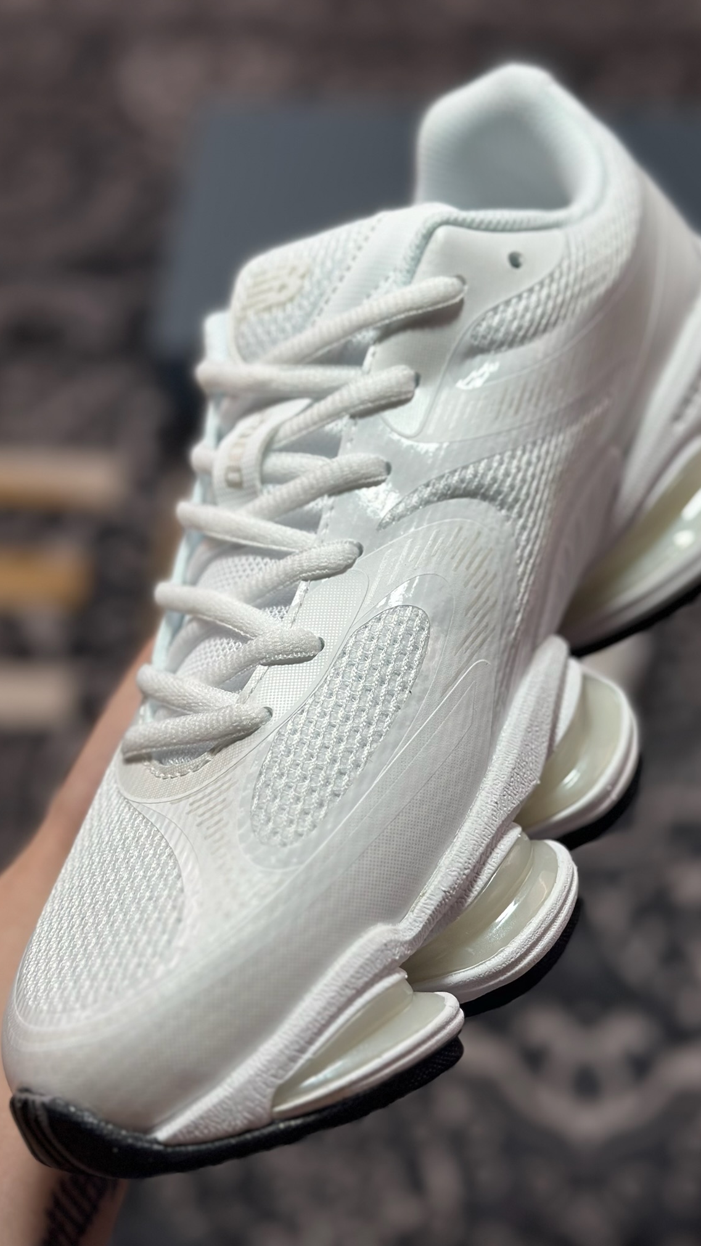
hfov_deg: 22.6
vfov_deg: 39.2
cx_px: 437
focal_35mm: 53
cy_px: 617
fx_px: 1751
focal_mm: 6.86
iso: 80
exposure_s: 1/1145
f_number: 1.78
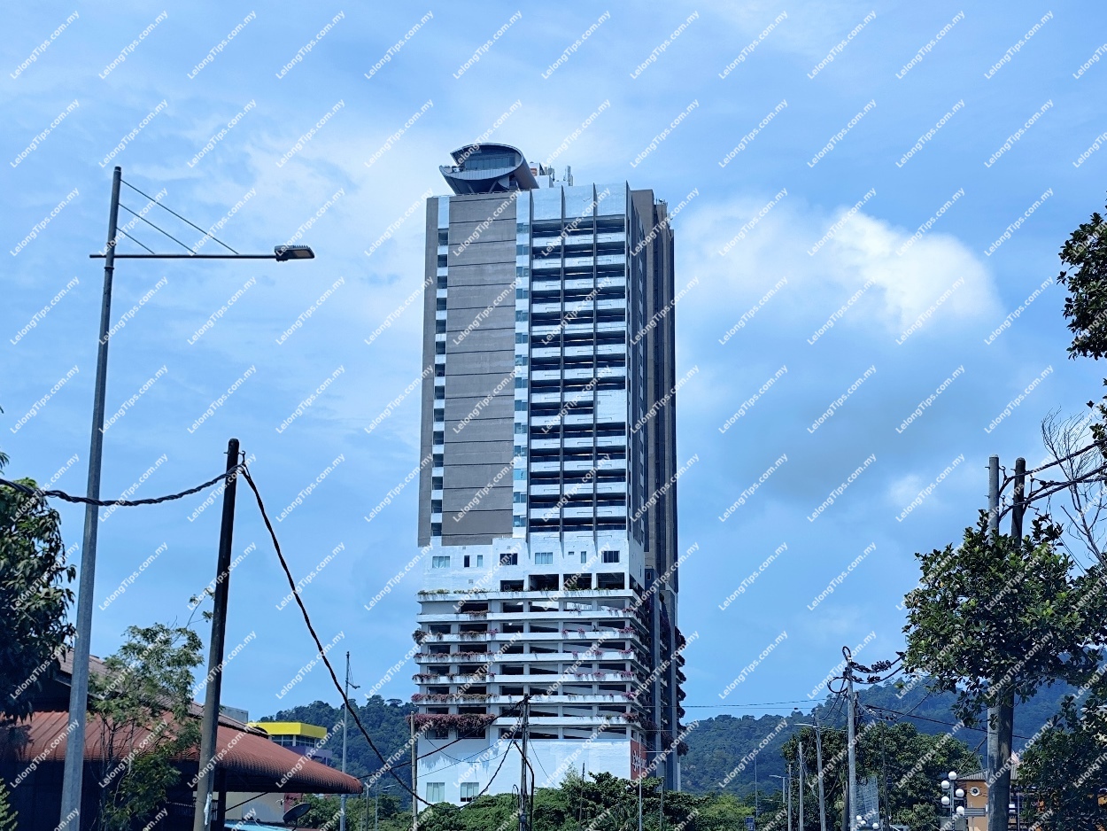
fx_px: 1471
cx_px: 554
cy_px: 416
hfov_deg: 41.2
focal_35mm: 46
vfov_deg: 31.5
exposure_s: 1/731
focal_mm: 6.14
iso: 50
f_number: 1.65
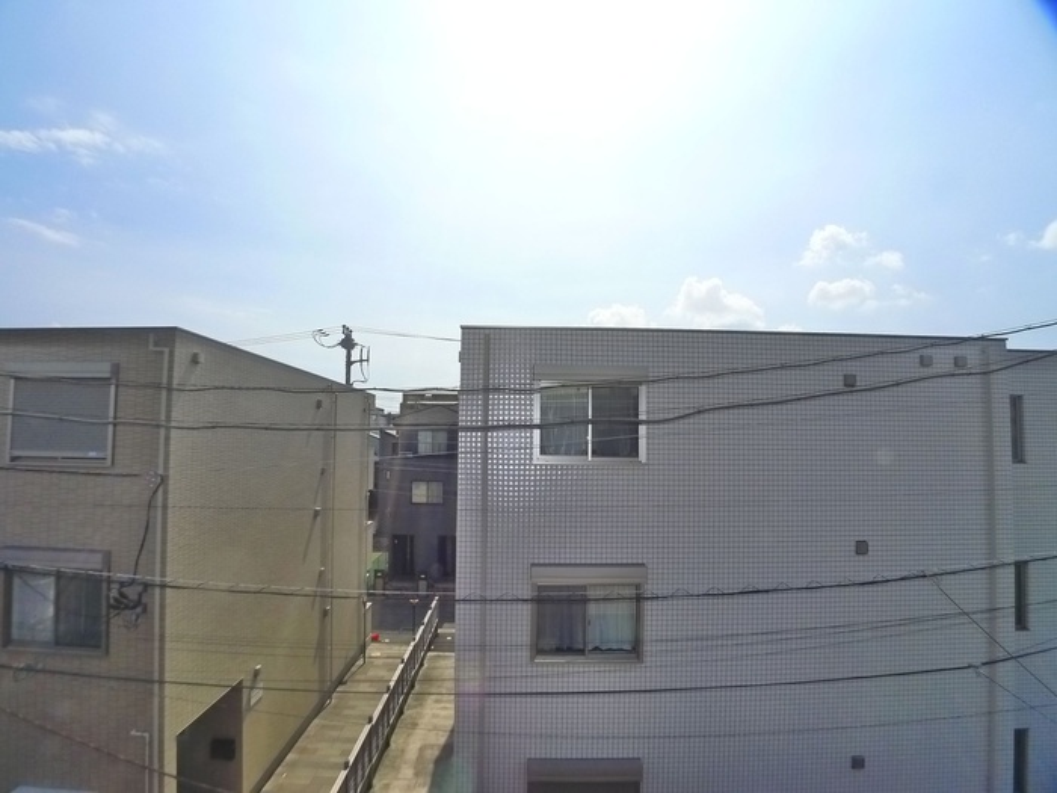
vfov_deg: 56.8
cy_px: 396
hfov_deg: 71.6
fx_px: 733
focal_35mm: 24
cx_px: 528
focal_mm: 5.1
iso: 400
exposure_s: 1/800
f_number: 5.6
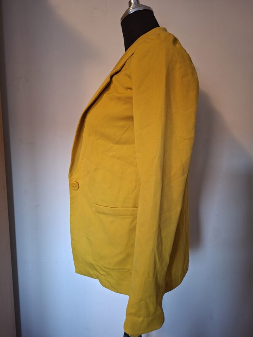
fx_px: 224
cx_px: 126
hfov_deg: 58.9
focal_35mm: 23
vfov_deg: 73.9
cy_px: 168
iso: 320
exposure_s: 1/30
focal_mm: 5.54
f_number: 1.8
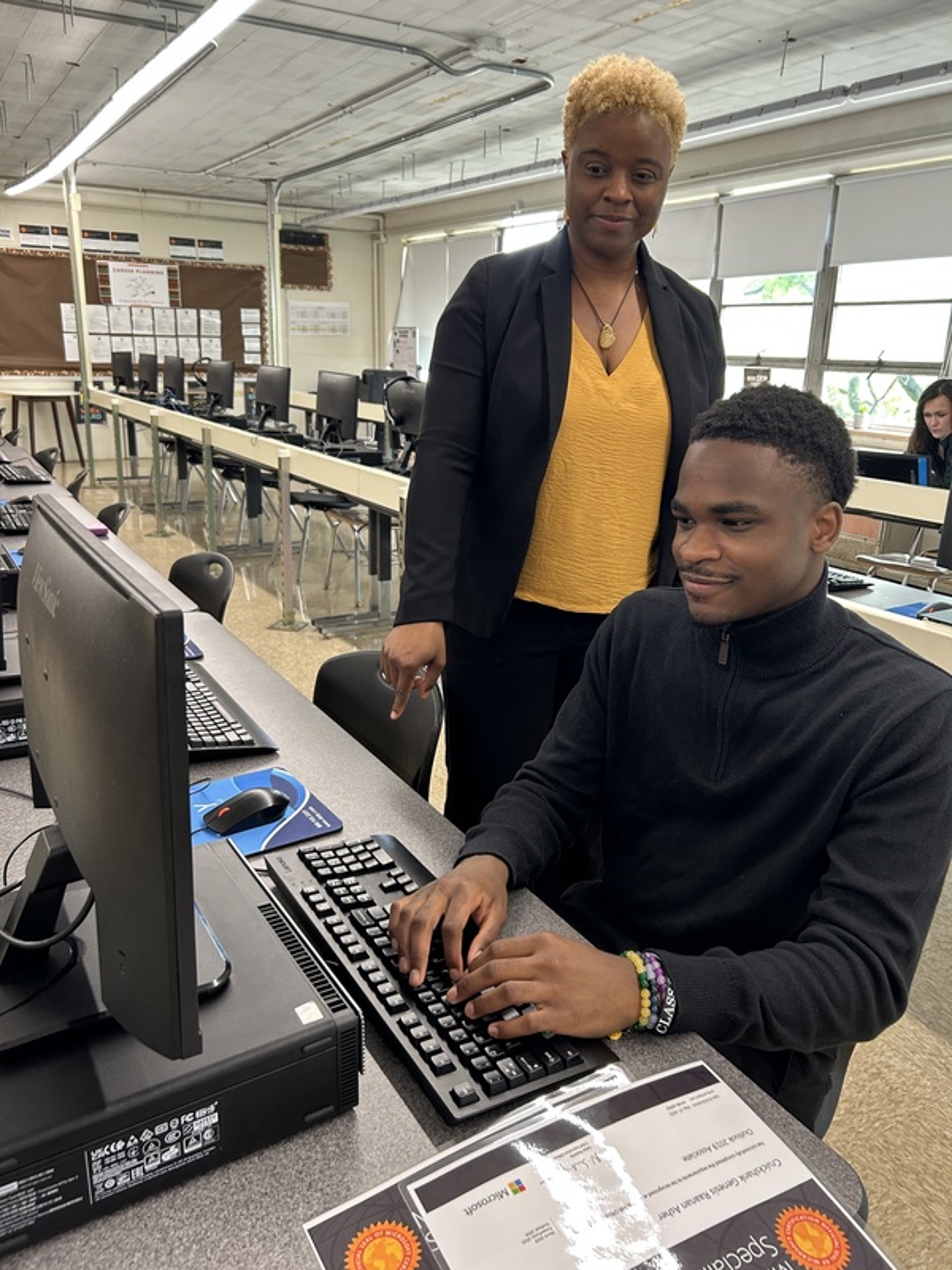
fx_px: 953
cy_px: 635
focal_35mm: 26
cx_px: 476
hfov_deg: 53.1
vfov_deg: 67.3
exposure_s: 1/60
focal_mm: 5.7
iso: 125
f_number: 1.5
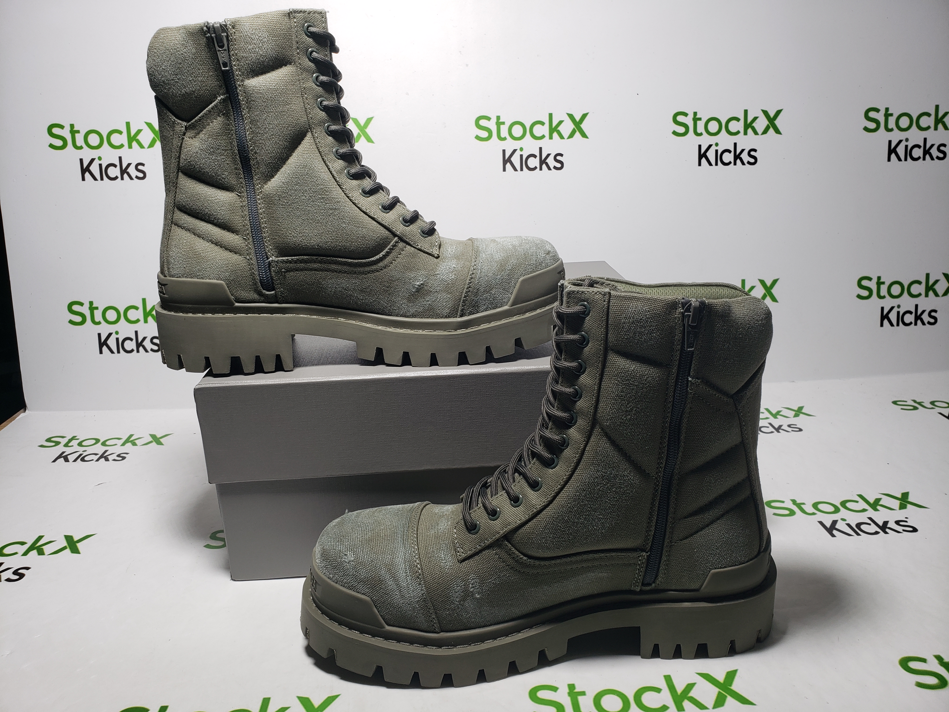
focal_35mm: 26
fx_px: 713
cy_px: 356
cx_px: 474
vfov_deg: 53.1
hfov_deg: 67.3
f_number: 2.4
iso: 50
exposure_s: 1/149
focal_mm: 4.3
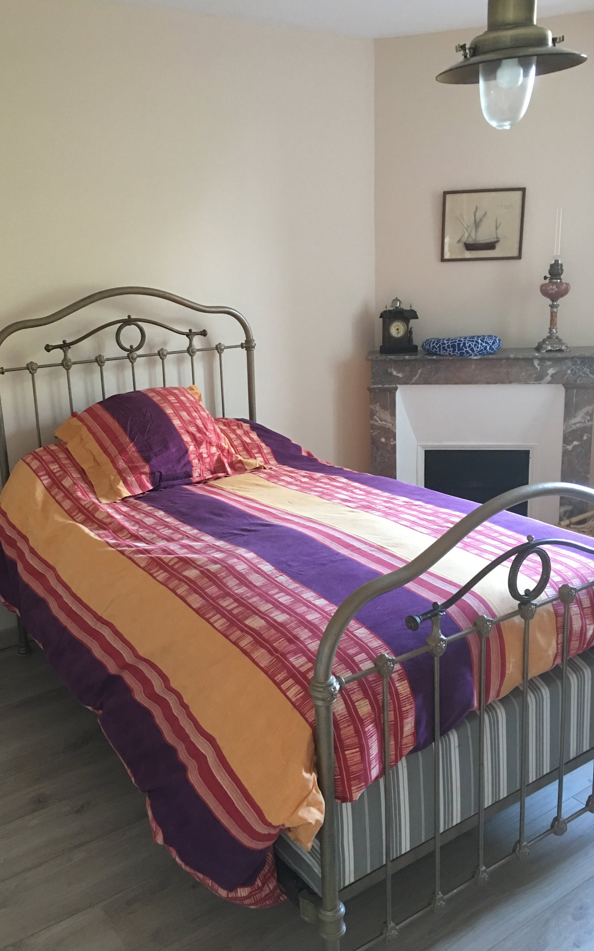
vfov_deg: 61.2
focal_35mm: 31
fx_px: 803
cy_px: 476
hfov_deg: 40.5
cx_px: 265
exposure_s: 1/10
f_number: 2.2
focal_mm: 4.15
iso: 100
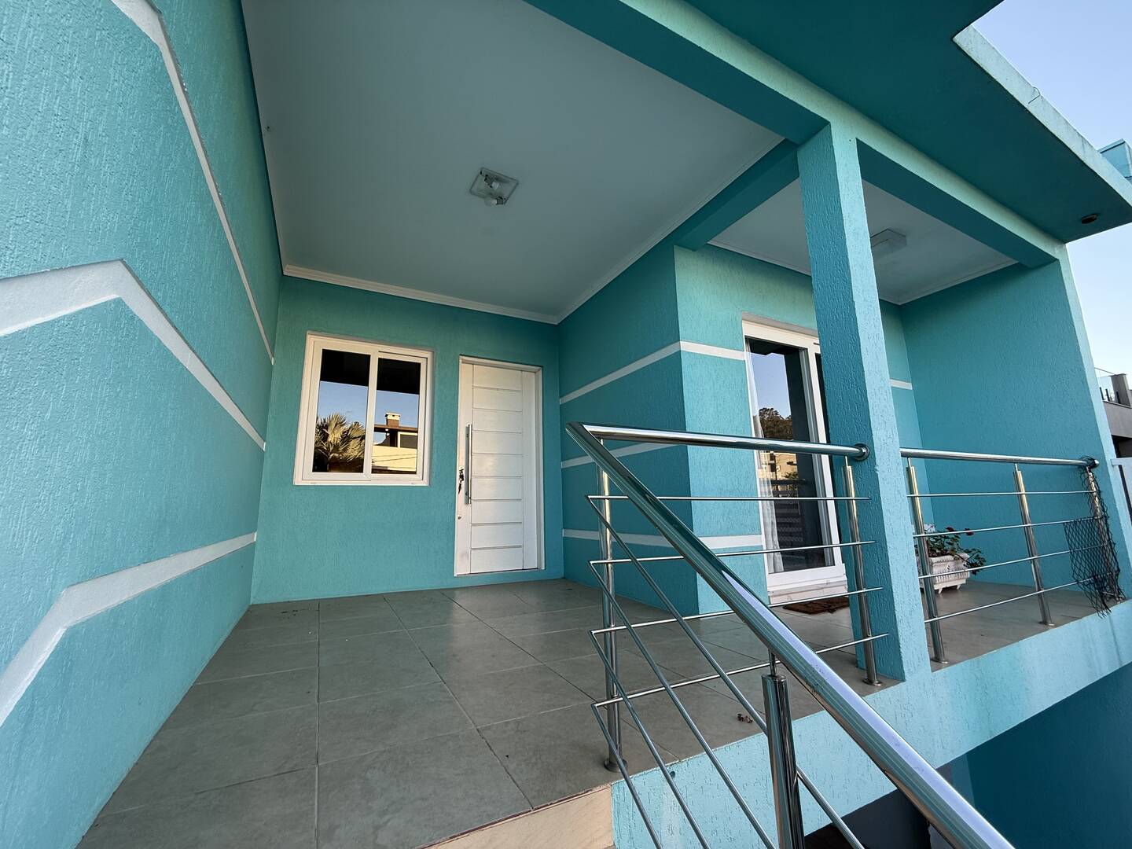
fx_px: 458
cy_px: 424
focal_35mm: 14
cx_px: 566
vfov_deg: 85.7
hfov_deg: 102.1
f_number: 2.2
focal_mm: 2.22
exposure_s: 1/150
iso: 50
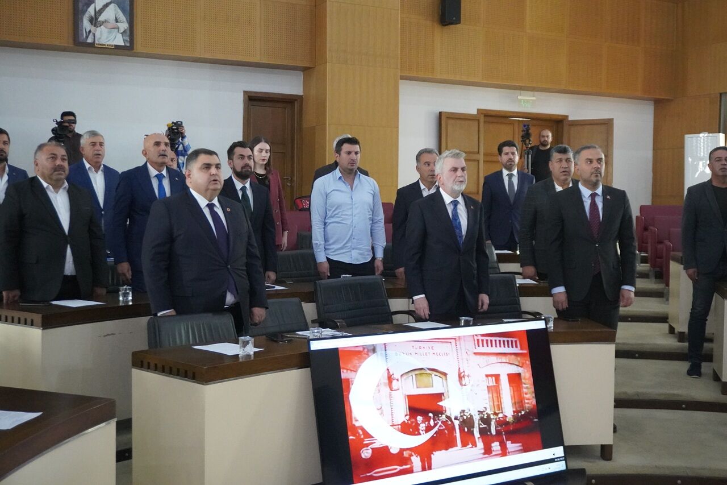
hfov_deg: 46.4
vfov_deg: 31.9
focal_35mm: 42
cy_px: 242
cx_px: 364
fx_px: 848
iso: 6400
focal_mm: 28
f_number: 4.5
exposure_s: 1/100
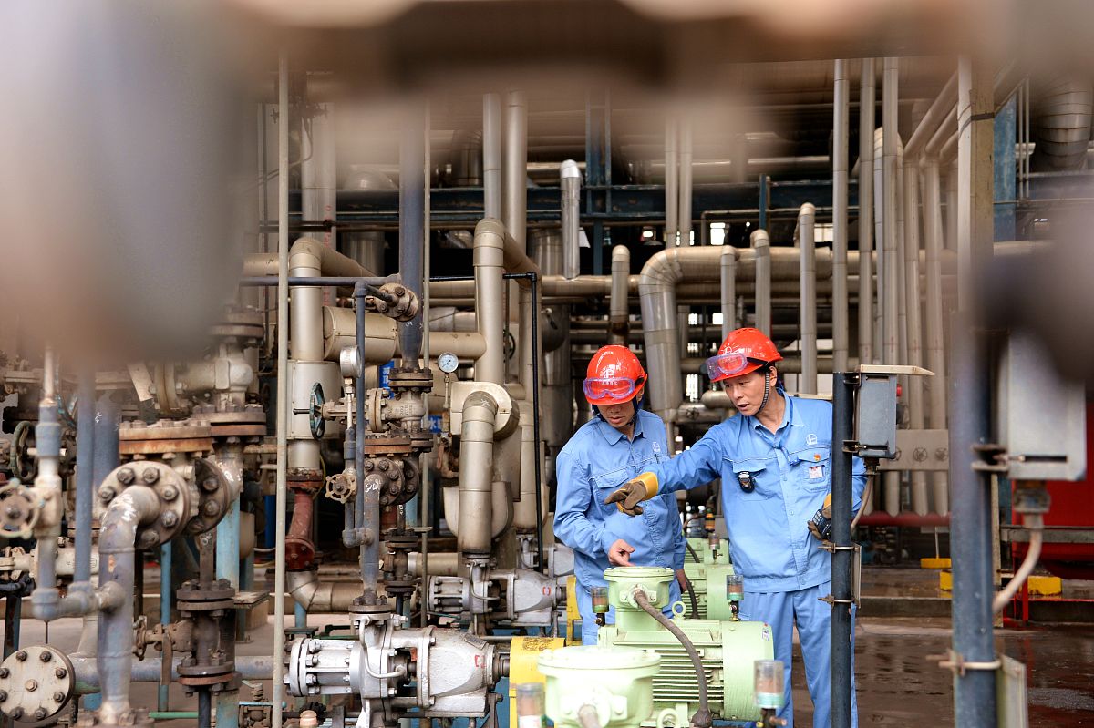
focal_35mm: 58
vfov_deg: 23.4
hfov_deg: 34.5
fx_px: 1762
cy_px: 364
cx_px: 547
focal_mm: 58
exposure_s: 1/60
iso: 640
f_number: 4.5
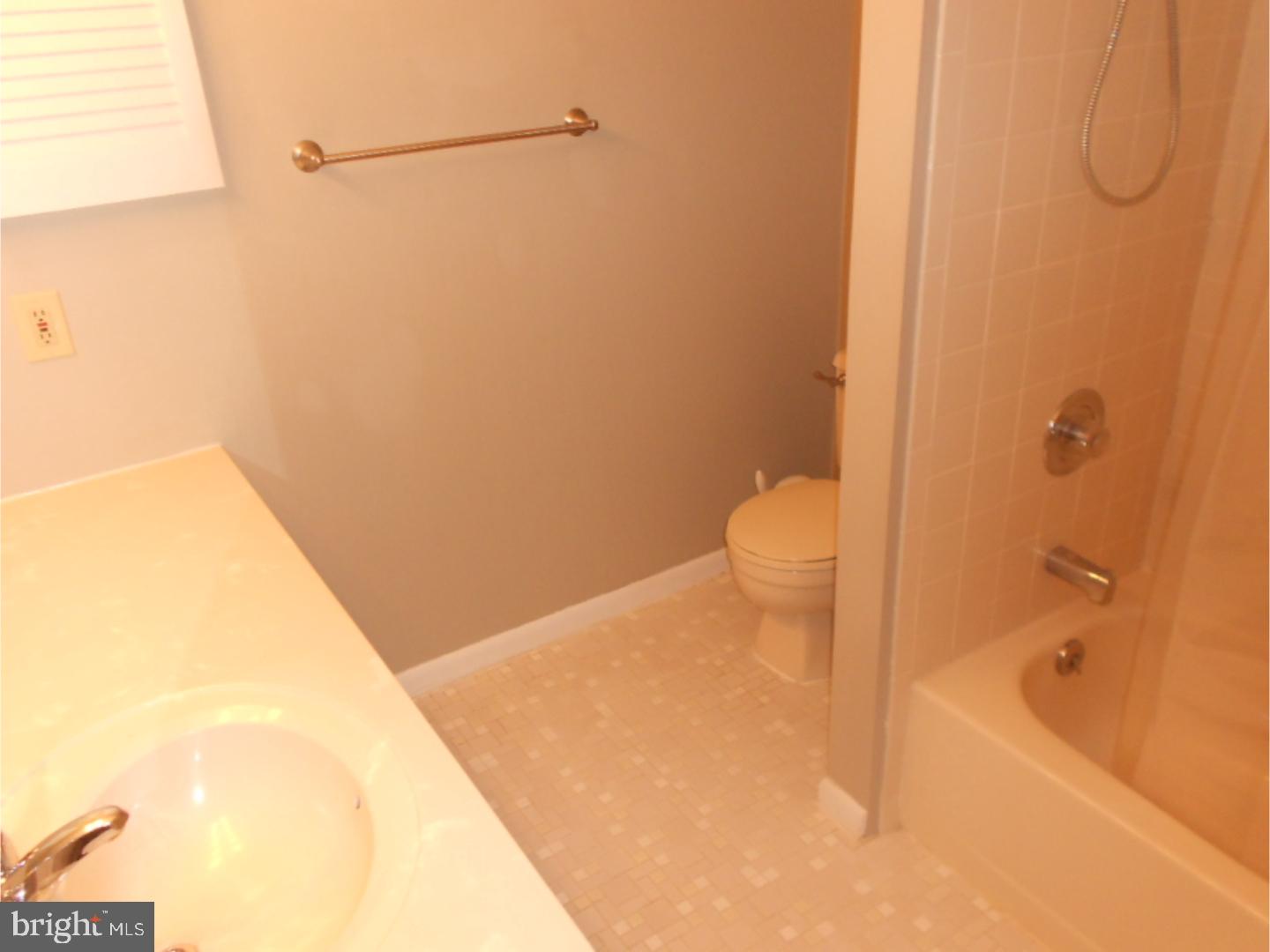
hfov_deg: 67.3
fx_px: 954
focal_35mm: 26
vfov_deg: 53.1
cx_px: 635
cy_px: 476
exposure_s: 1/25
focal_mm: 4.6
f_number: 3.2
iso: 200
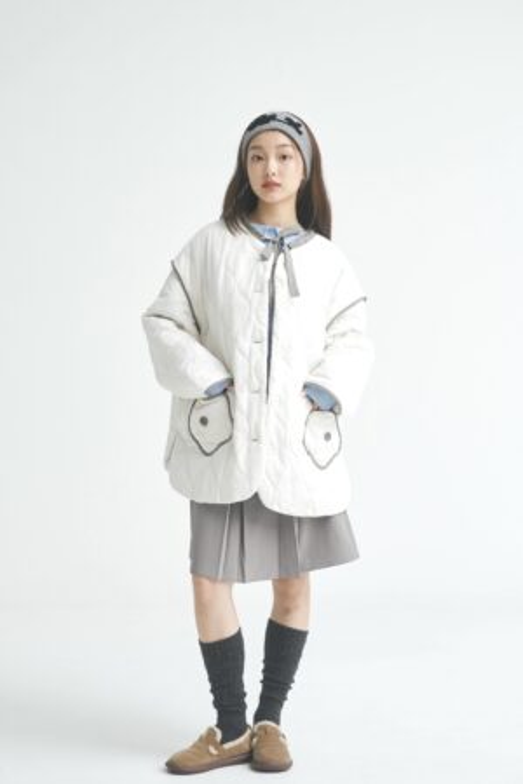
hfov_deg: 23.6
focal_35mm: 58
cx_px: 262
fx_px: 1253
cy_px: 392
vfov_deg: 34.8
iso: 640
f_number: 4
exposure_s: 1/125
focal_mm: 57.5
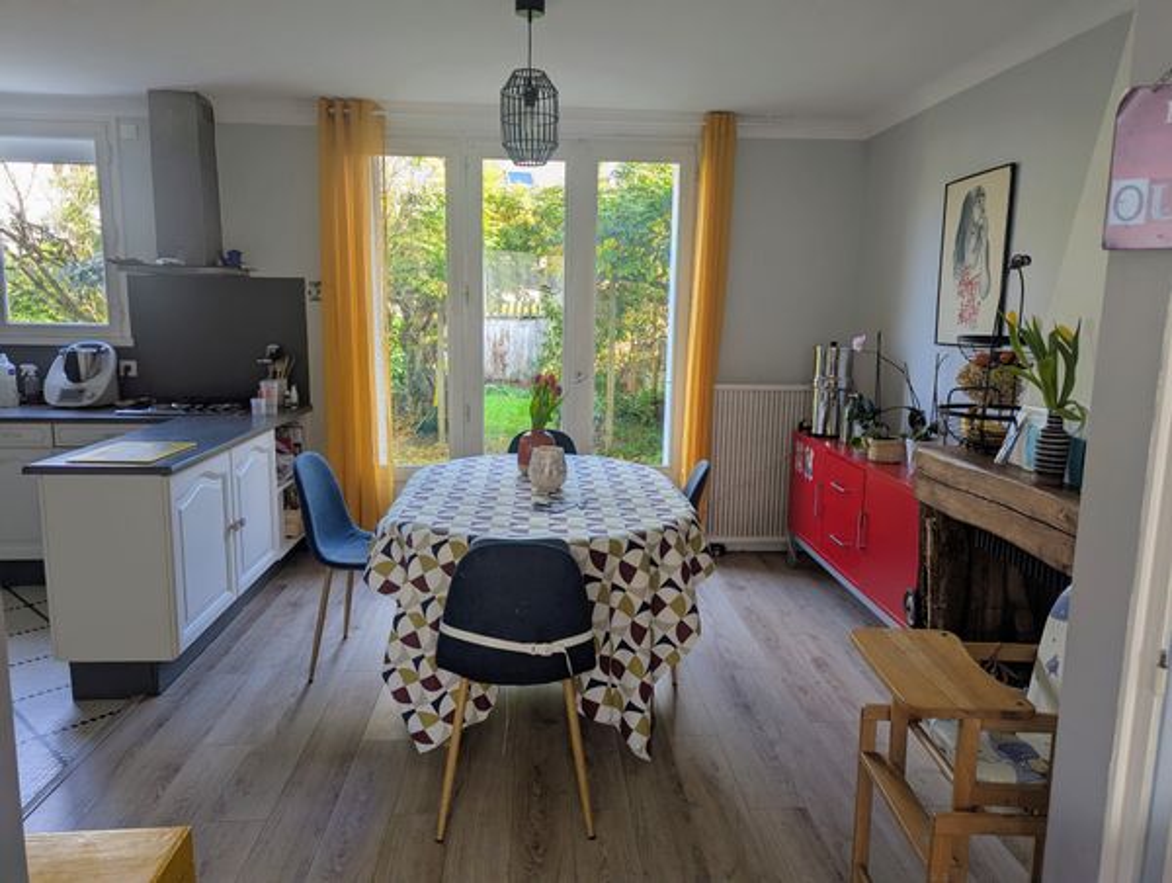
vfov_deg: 57.0
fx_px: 814
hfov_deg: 71.5
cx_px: 586
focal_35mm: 24
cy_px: 442
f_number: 1.85
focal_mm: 6.81
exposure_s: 1/94.1
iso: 38
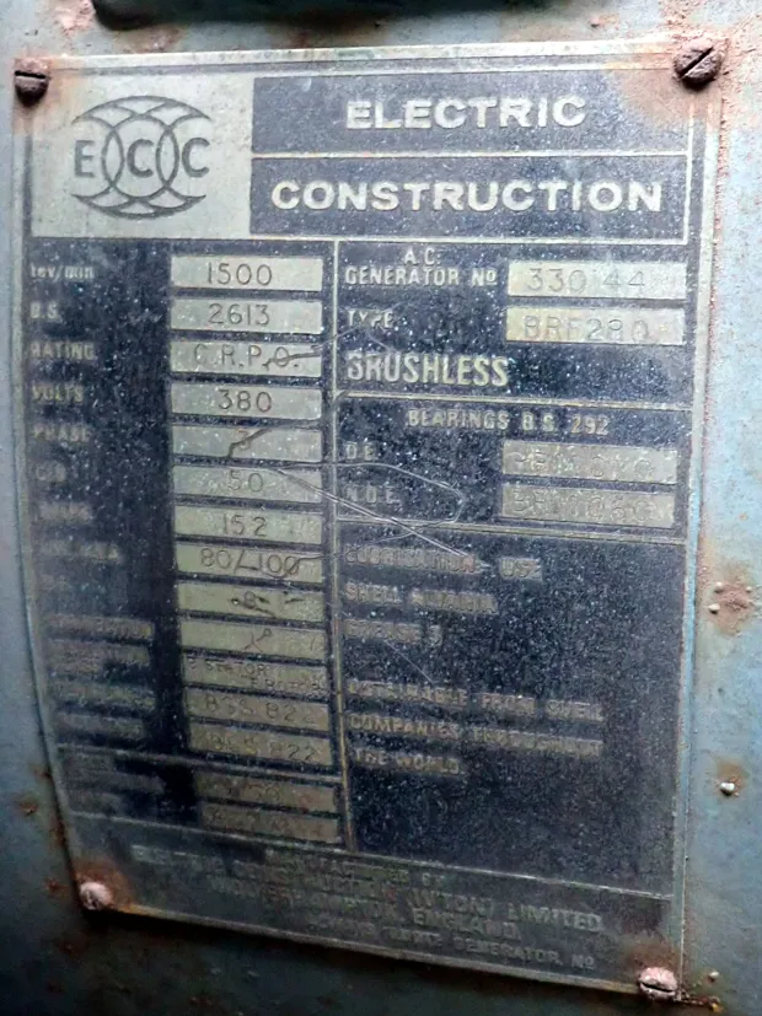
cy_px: 508
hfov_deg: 54.9
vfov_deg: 69.4
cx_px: 381
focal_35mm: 25
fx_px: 734
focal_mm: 4.5
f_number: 2
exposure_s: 1/30
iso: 800
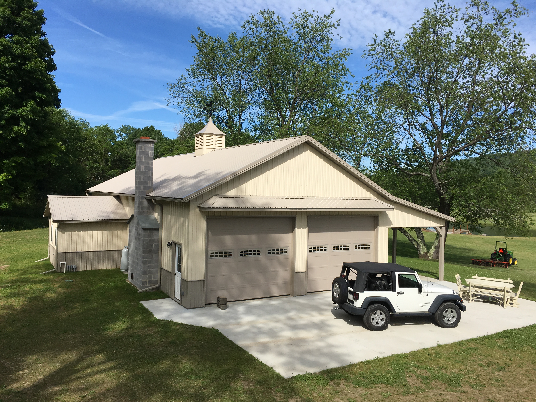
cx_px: 268
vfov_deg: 48.2
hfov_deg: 61.7
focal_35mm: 29
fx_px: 449
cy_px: 201
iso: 25
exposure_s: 1/2137
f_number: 2.2
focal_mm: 4.15
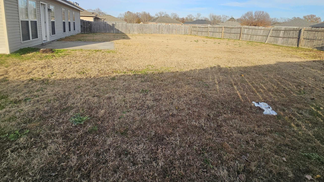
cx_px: 165
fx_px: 146
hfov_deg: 95.9
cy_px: 47
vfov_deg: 60.7
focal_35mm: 17
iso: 50
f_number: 2.2
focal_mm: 2.2
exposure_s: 1/1248
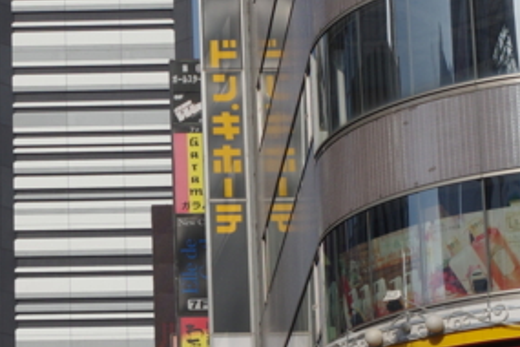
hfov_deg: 12.2
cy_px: 321
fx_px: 2383
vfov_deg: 8.3
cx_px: -97
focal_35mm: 165
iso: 200
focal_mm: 31
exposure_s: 1/640
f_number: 8
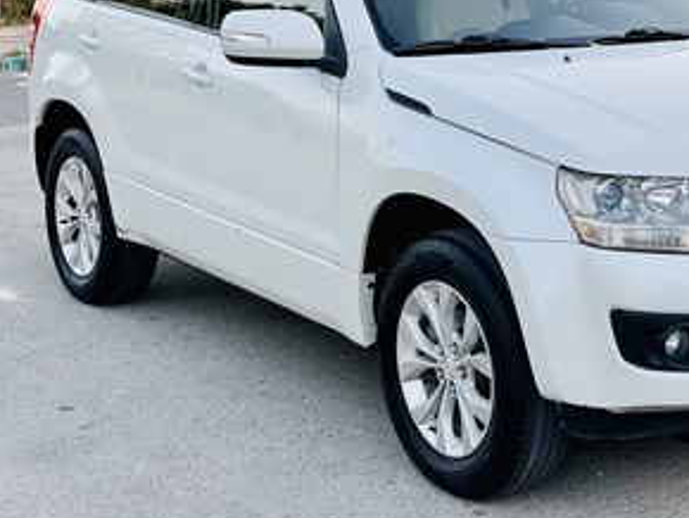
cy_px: 179
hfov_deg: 23.5
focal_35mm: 82
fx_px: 1633
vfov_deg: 18.0
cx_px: 541
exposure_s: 1/122
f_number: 2
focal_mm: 6
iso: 50
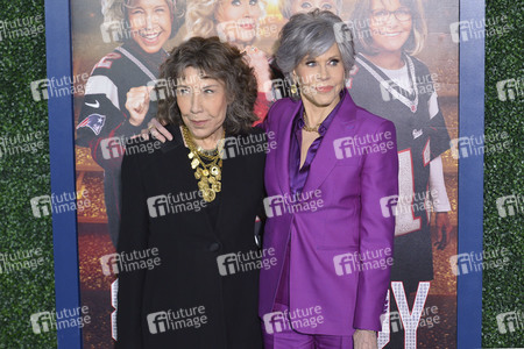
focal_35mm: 70
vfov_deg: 19.5
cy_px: 174
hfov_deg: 28.8
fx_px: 1019
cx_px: 262
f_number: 6.3
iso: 2000
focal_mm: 70
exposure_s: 1/320
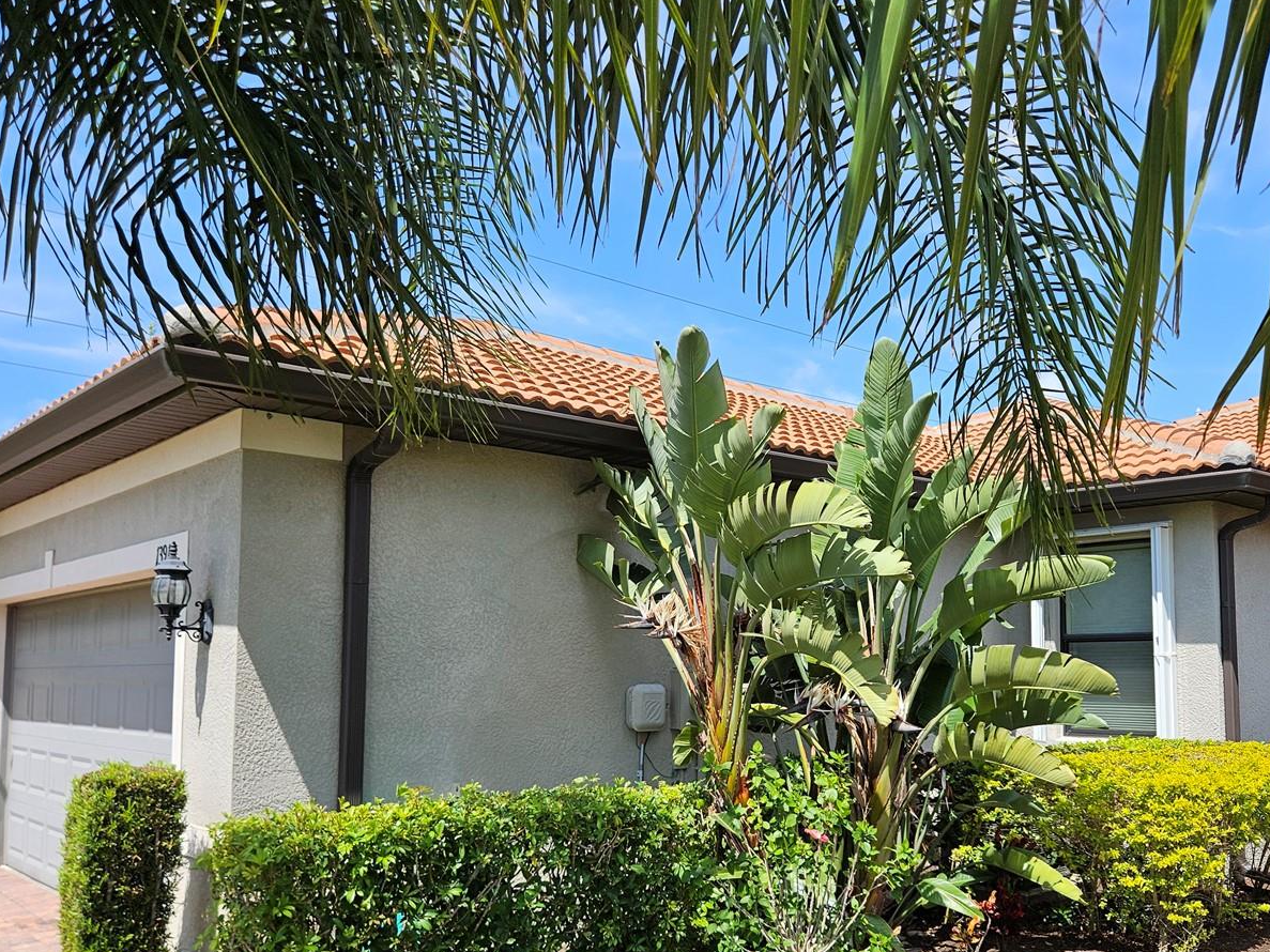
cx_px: 783
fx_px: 1137
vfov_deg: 45.0
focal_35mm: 31
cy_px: 599
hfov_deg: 57.7
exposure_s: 1/1554
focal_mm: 5.4
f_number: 1.8
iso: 32
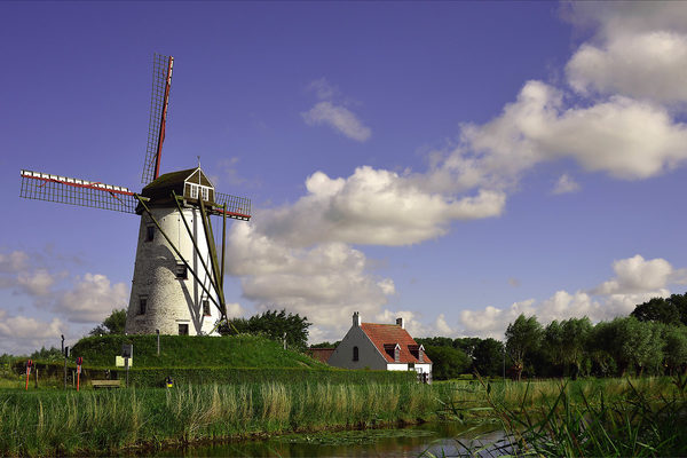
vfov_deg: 29.9
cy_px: 229
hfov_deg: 43.6
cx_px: 344
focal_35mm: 45
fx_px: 859
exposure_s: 1/100
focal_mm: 45
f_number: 14
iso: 100
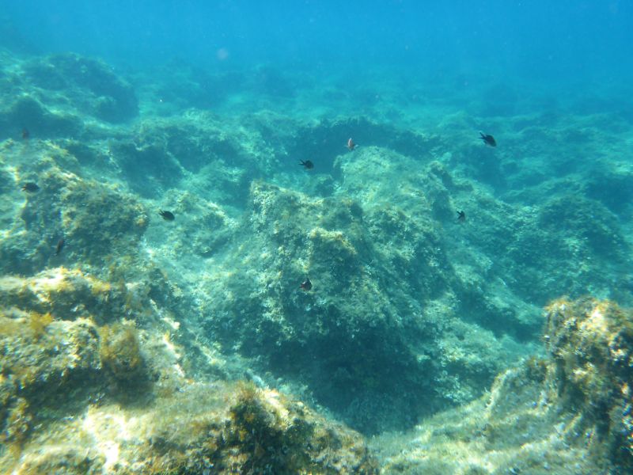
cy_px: 238
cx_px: 316
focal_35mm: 28
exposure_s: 1/200
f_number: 3.3
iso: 100
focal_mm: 4.9
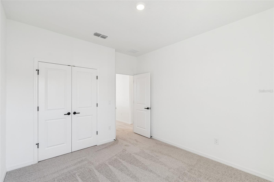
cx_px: 137
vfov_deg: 77.3
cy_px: 91
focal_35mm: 15
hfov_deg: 100.4
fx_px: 114
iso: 100
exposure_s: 1/40
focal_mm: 10
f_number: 7.1
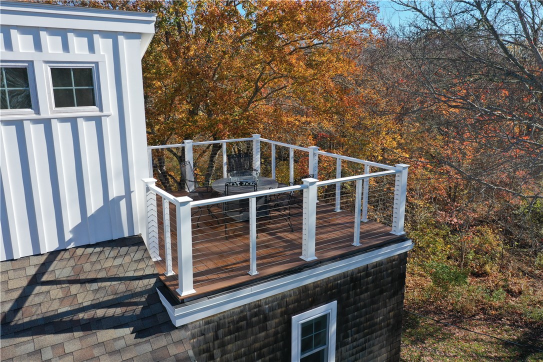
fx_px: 422
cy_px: 181
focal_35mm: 28
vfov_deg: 46.4
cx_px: 272
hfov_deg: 65.5
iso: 100
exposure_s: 1/320
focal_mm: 10.26
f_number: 5.6
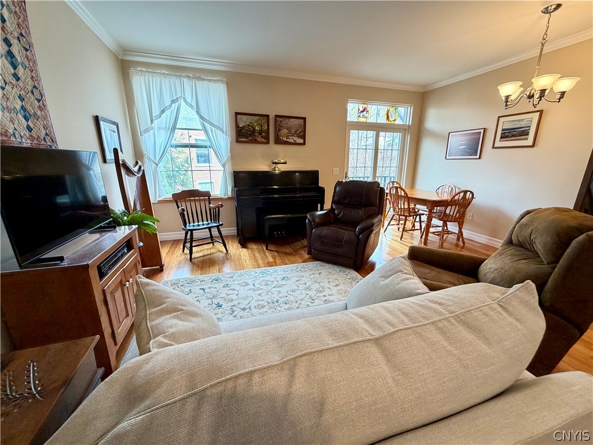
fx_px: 240
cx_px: 296
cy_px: 222
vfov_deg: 85.7
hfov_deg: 102.1
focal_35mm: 14
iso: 200
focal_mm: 2.22
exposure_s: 1/60
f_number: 2.2
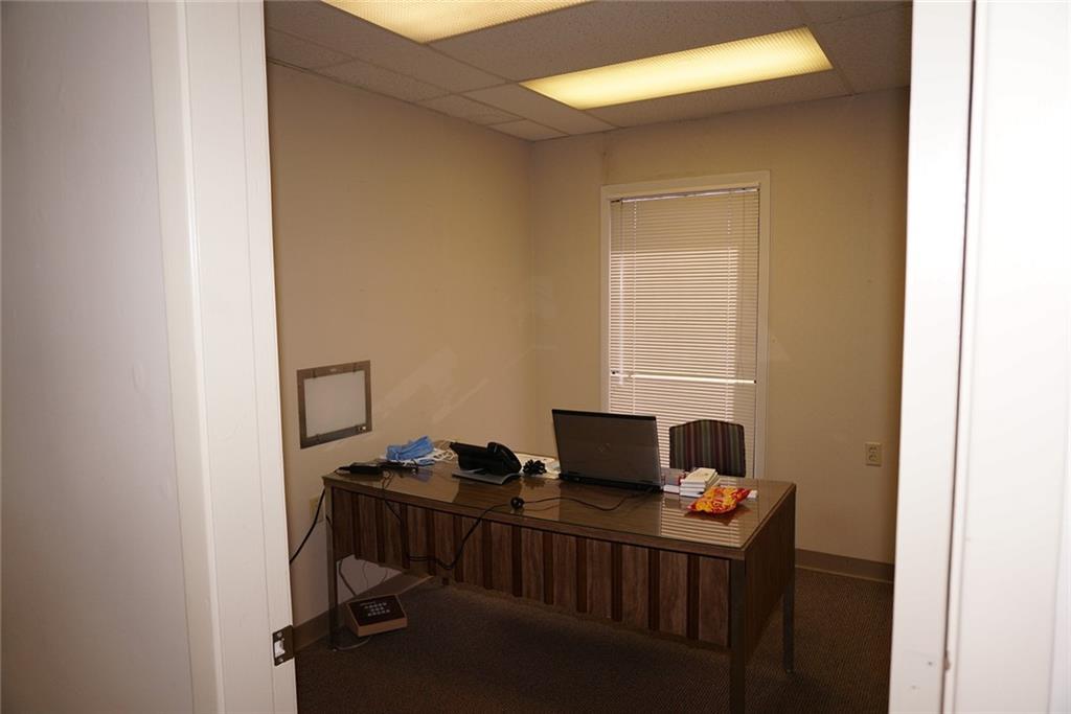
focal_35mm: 24
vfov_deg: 53.1
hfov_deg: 73.7
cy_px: 357
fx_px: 714
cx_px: 536
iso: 200
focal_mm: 16
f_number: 4
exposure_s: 1/60
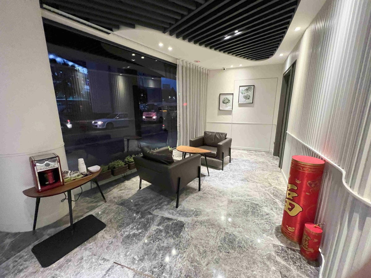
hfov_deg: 106.2
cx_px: 186
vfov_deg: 89.9
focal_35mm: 13
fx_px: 139
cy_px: 139
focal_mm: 1.57
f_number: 1.8
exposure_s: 1/60
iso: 640
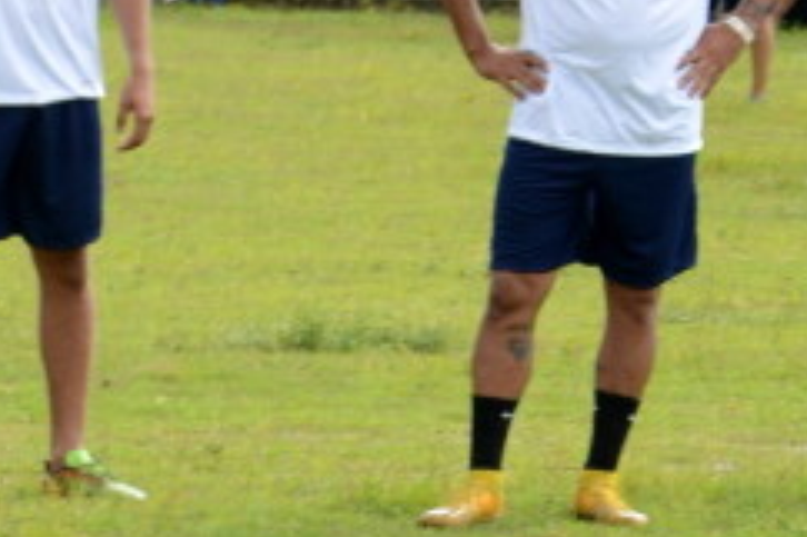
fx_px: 5309
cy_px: 374
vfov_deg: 5.8
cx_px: -120
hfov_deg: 8.6
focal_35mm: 237
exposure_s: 1/250
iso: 200
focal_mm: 66
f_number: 8
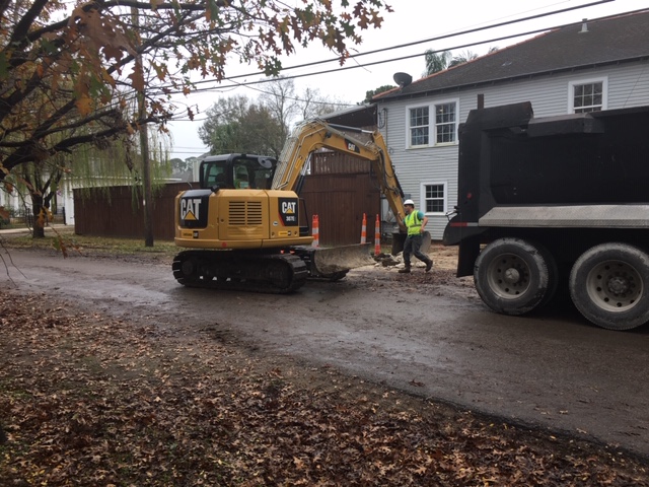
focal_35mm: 29
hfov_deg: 61.7
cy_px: 244
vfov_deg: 48.2
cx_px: 324
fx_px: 544
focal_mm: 4.15
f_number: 2.2
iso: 25
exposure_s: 1/170
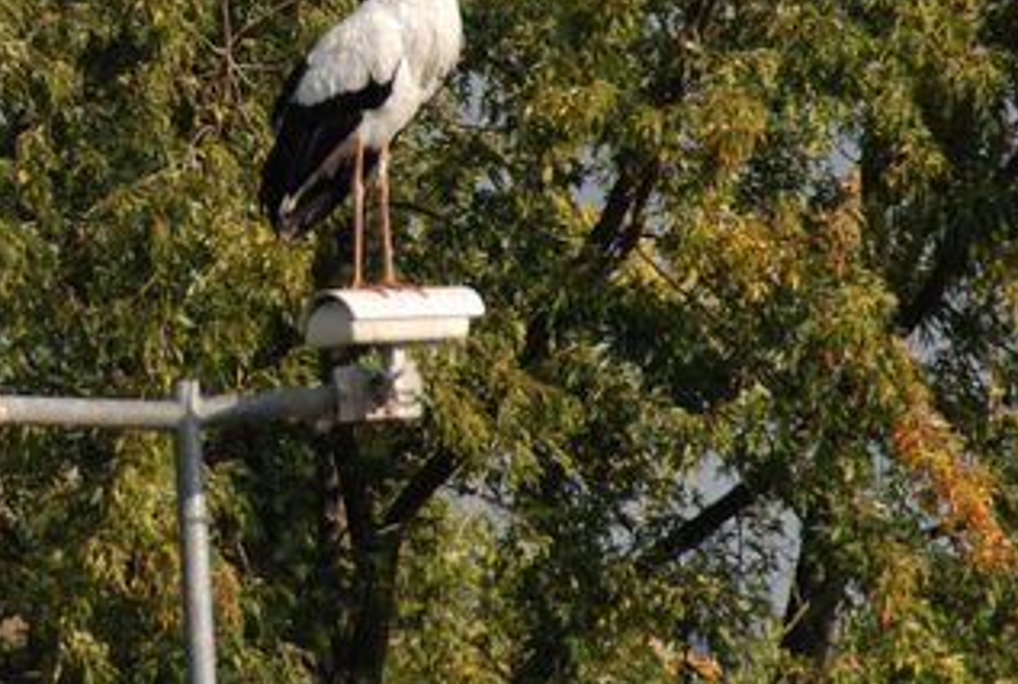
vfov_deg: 1.8
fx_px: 21457
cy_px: 172
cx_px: 141
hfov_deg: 2.7
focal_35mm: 757
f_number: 6.3
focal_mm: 200
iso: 200
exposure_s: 1/640
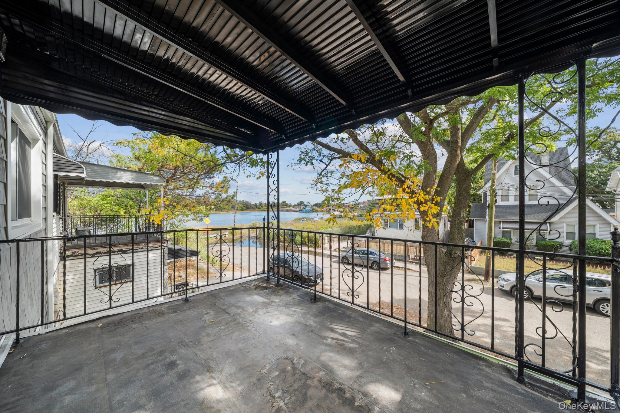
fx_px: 207
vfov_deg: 90.0
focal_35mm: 12
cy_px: 206
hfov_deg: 112.6
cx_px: 310
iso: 100
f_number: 9
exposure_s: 1/20
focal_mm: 12
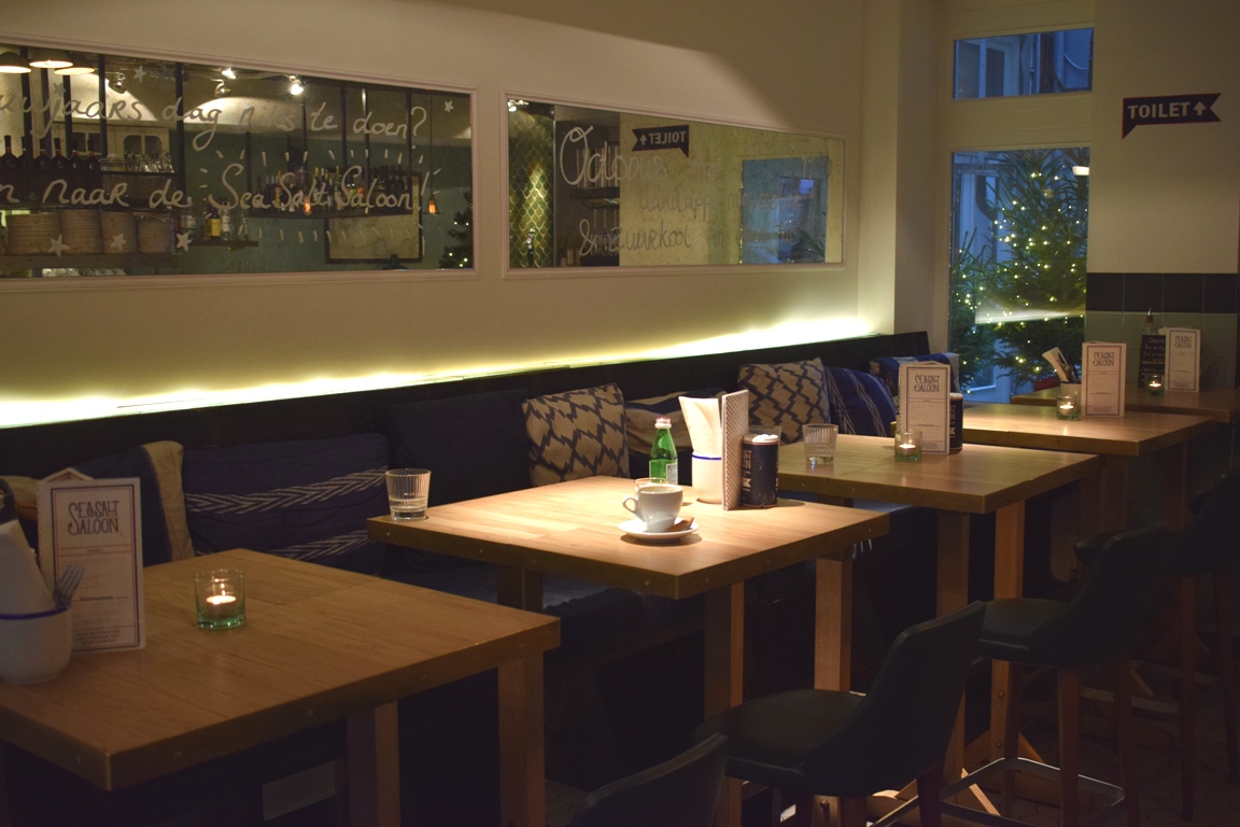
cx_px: 620
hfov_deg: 47.9
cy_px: 414
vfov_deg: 33.0
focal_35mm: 40
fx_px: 1395
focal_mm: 27
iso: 1000
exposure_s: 1/60
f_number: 4
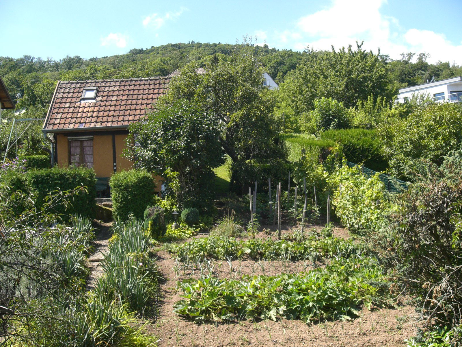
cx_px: 231
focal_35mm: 38
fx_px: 507
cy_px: 174
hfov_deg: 49.0
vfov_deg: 37.7
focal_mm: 6.3
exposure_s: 1/250
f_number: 4.4
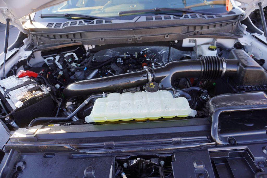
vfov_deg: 53.2
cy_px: 89
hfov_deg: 73.7
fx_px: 178
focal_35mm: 24
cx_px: 134
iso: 160
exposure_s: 1/60
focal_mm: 16
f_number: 4
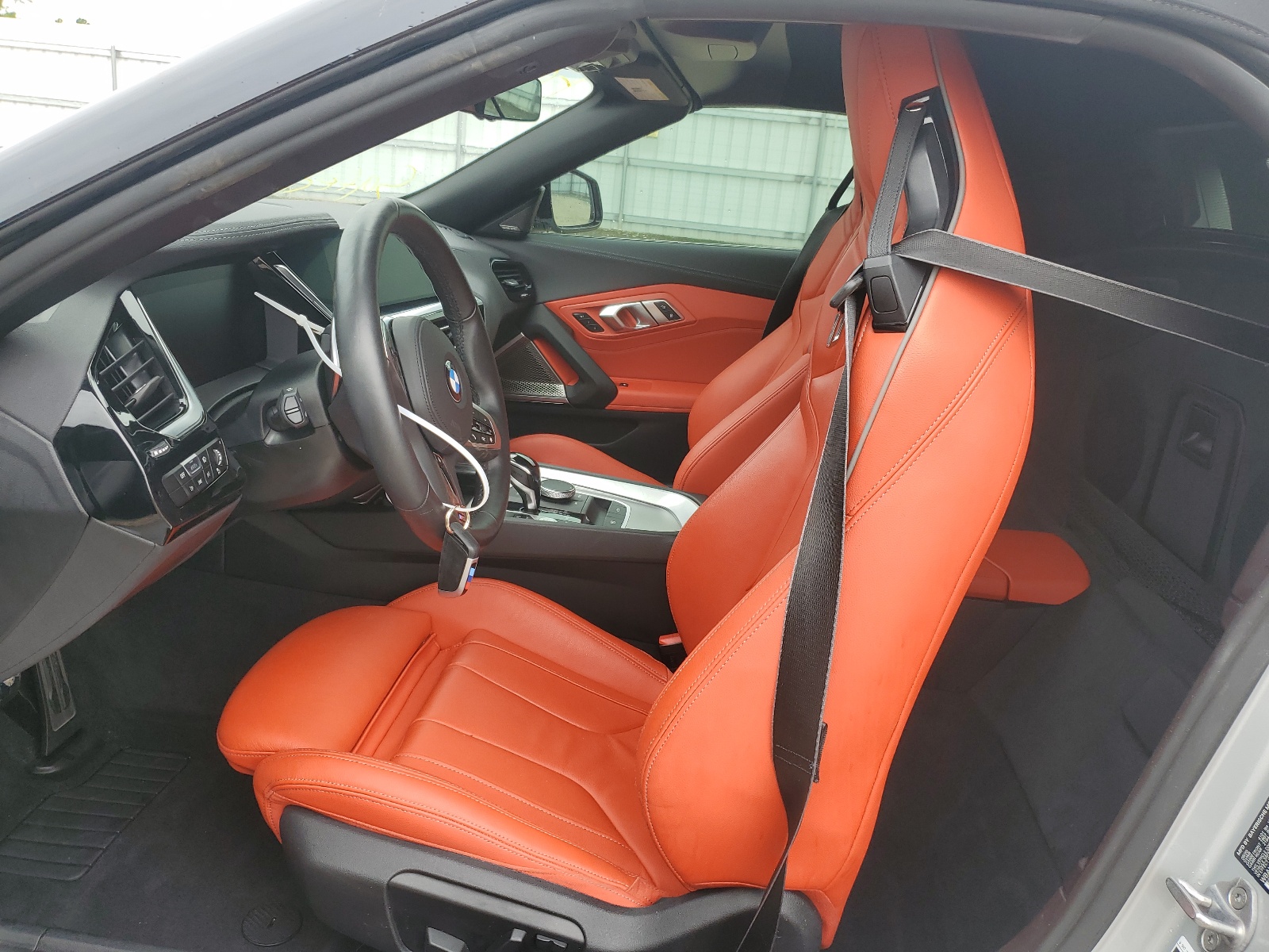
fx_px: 953
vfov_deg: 53.1
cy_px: 476
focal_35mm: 26
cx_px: 634
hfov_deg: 67.3
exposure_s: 1/455
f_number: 1.5
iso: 50
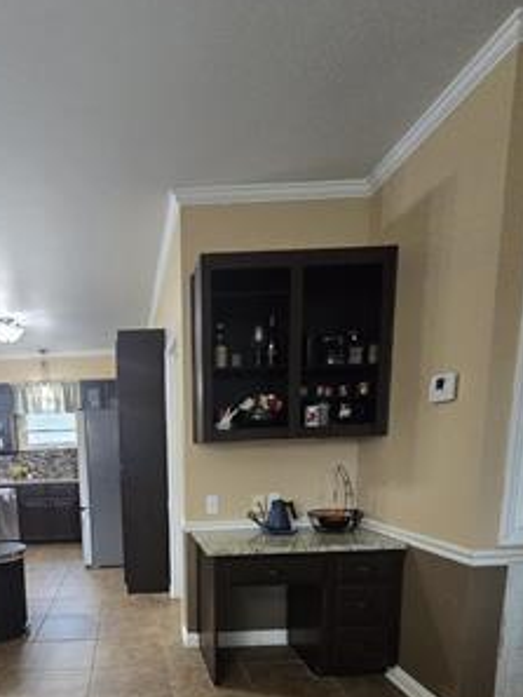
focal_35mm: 21
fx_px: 423
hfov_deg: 60.0
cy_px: 533
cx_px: 129
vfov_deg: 72.8
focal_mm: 2.2
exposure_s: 1/60
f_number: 2.2
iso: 640
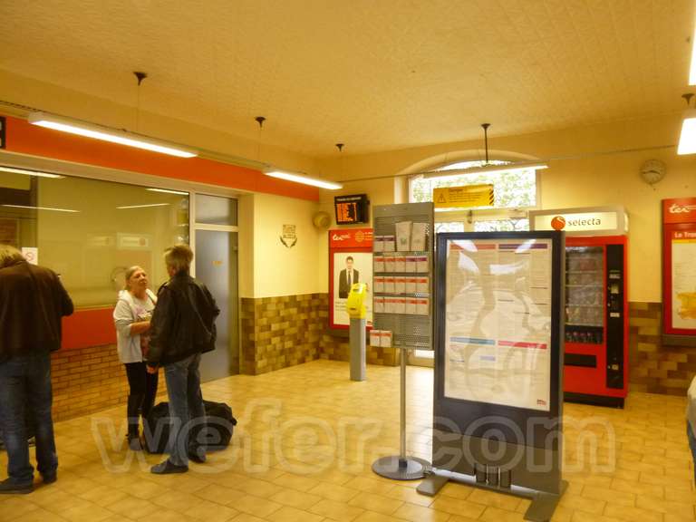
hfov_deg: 69.4
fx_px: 503
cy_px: 261
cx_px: 348
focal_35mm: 25
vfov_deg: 54.9
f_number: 3.1
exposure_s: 1/40
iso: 400
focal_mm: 4.5
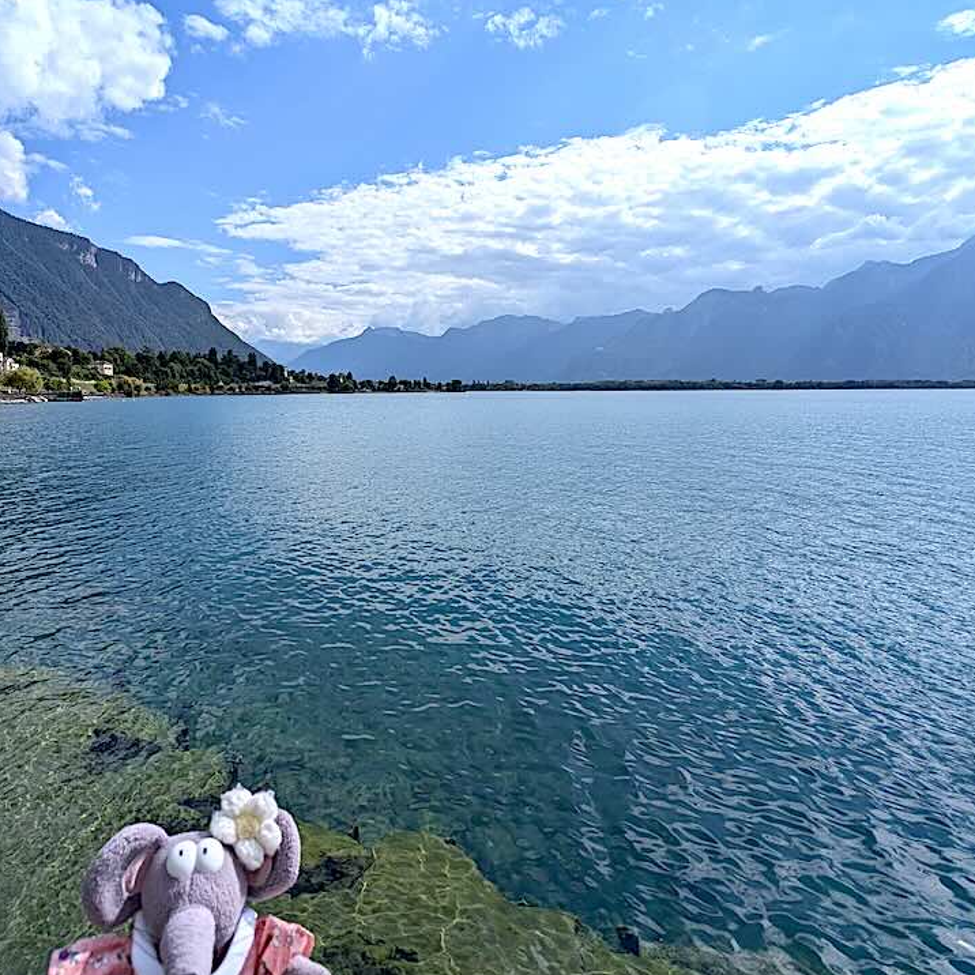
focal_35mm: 19
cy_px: 470
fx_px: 605
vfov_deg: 77.7
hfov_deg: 77.1
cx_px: 407
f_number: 1.95
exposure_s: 1/6369
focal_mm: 2.23
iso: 36
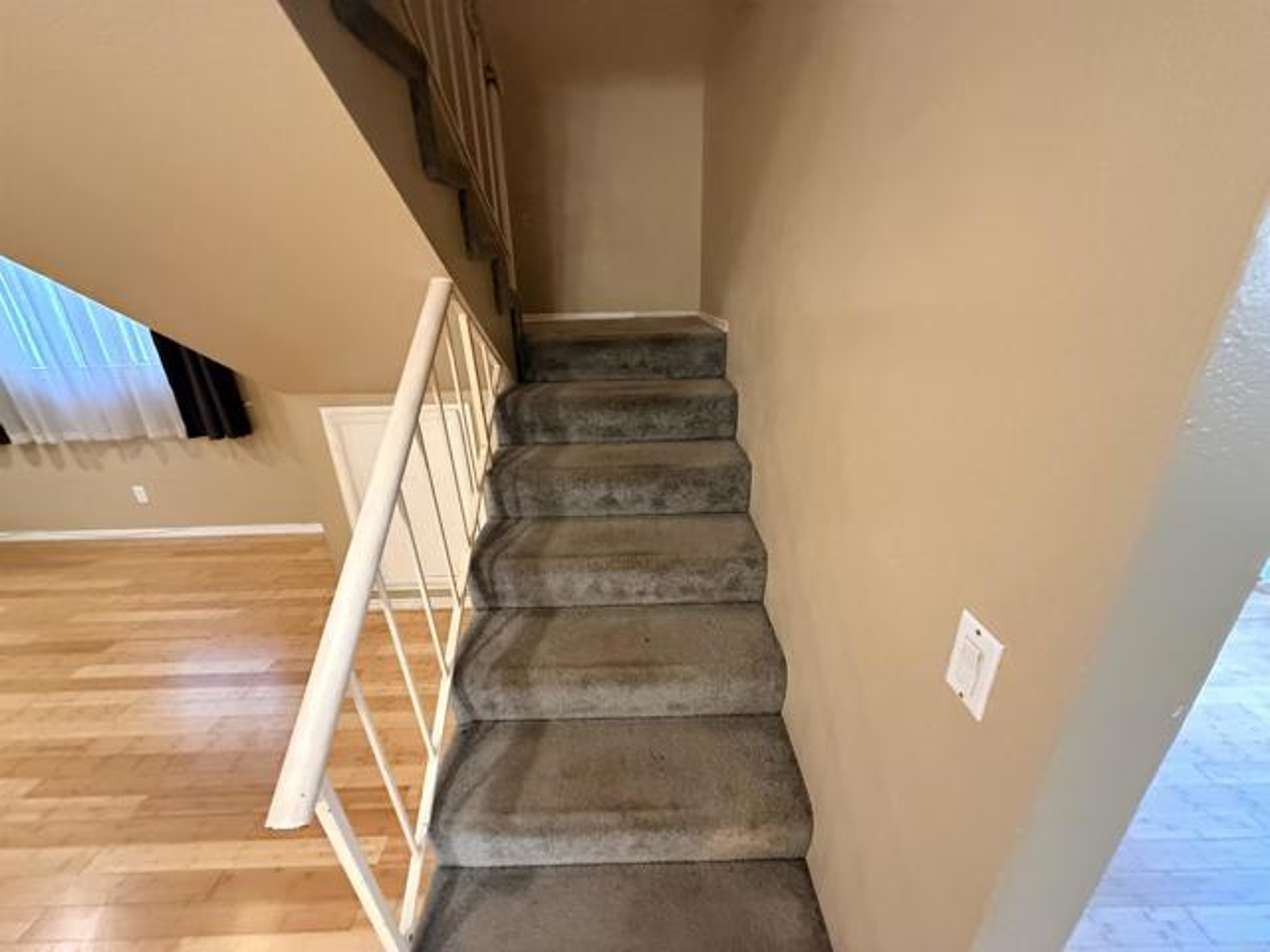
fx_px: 514
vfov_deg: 85.7
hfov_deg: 102.1
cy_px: 476
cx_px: 635
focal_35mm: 14
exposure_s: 1/60
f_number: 2.2
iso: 800
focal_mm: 2.22
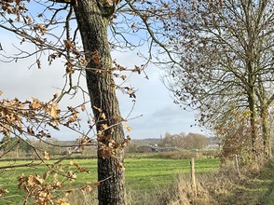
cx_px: 249
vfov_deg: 28.8
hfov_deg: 36.4
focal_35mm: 49
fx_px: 388
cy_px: 174
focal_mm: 6.86
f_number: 1.78
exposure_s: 1/1241
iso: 80
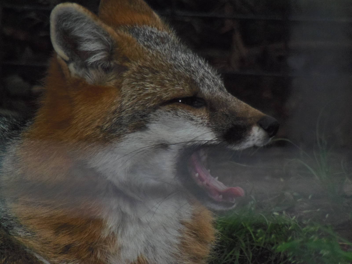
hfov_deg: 2.3
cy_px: 132
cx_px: 176
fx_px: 8786
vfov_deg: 1.7
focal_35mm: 864
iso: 400
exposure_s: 1/250
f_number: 5.7
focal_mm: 154.8
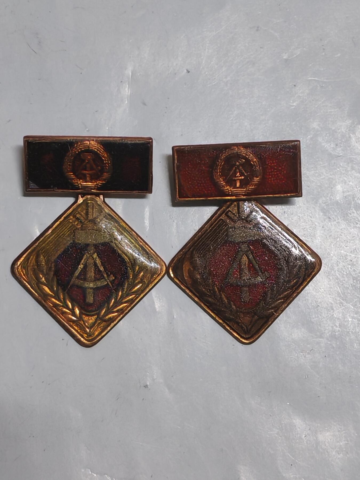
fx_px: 1193
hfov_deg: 17.2
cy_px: 240
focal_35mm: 86
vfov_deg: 22.8
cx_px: 180
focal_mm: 5.52
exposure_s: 1/50
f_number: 1.95
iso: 800
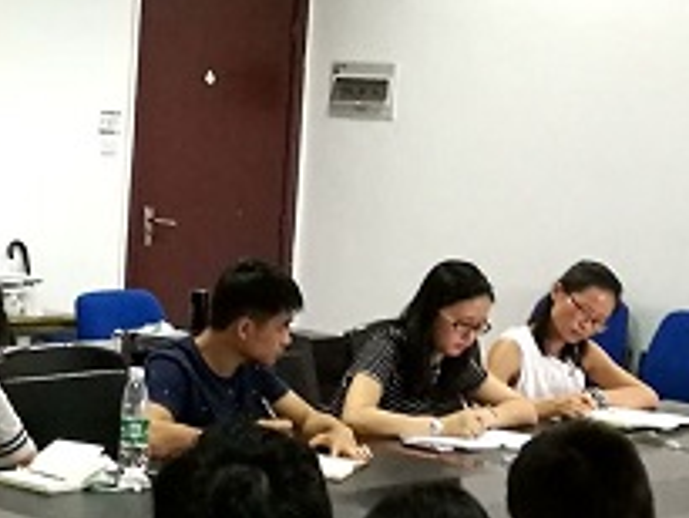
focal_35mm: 112
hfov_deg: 17.3
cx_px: 77
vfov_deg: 13.2
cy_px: 197
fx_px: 2231
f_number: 2.2
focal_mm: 4.5
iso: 400
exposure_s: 1/33.3
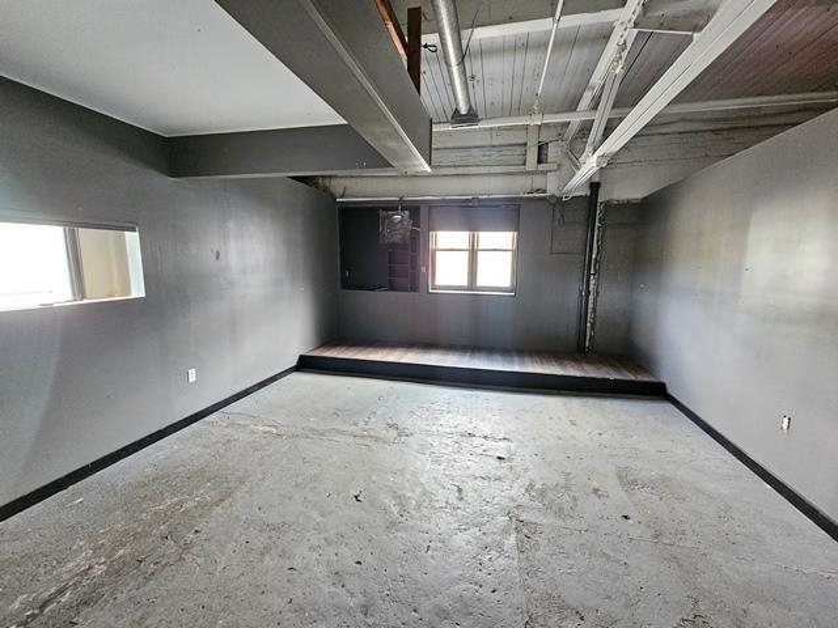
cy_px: 314
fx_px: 315
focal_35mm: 13
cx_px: 419
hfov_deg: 106.2
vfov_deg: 89.9
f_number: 2.2
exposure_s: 1/24
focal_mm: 2.2
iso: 800
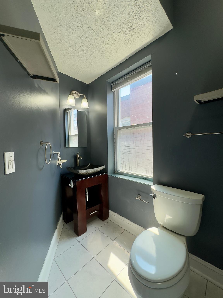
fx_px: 120
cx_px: 112
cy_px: 149
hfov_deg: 85.7
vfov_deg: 102.1
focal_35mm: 14
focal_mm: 2.22
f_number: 2.2
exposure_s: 1/120
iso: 40
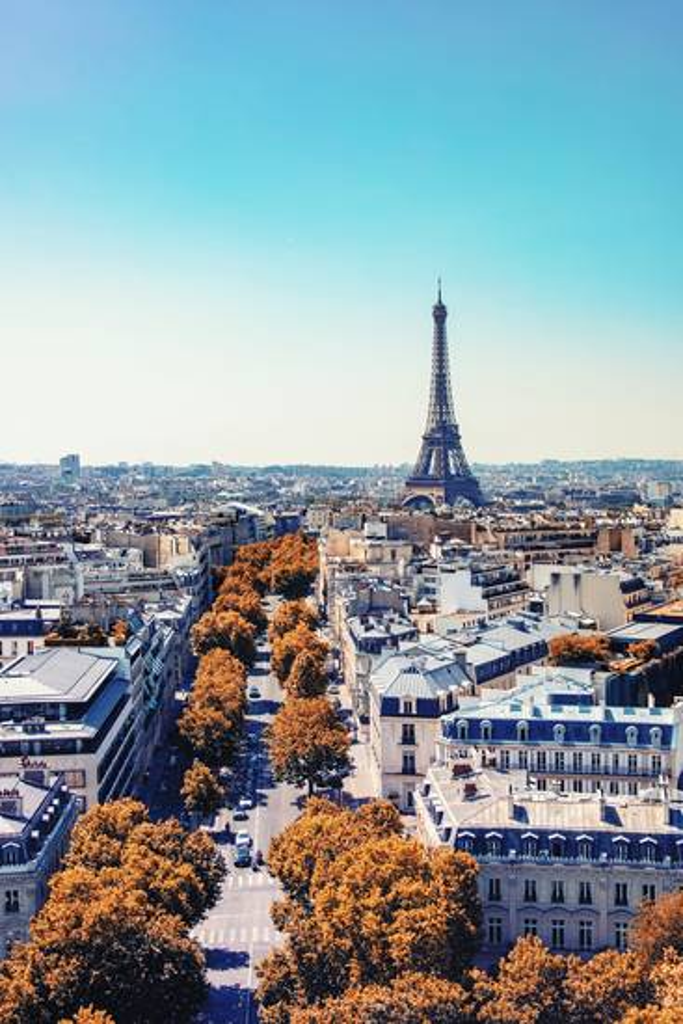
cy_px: 512
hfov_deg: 30.5
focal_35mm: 44
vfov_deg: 44.5
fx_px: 1251
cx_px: 342
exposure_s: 1/250
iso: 64
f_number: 8
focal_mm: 44
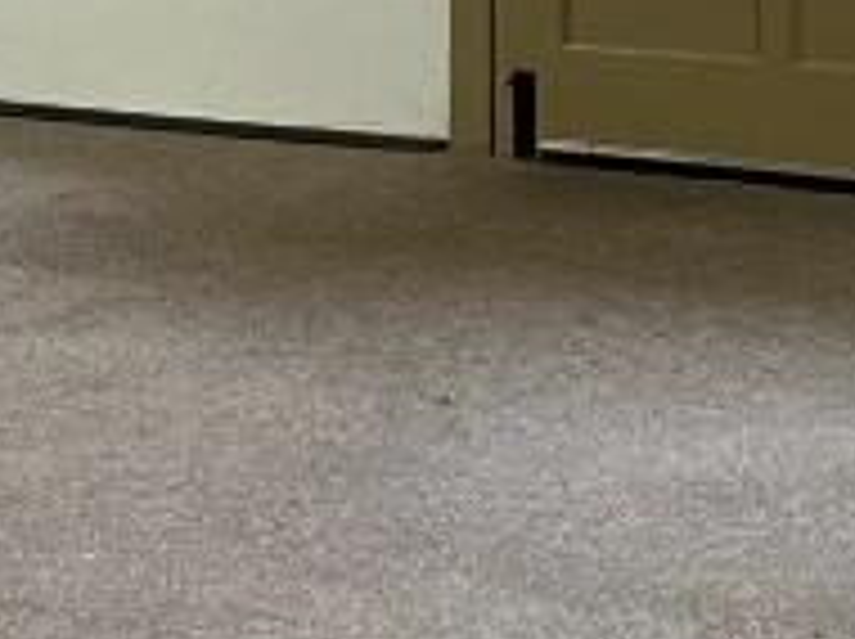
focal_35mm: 151
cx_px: 670
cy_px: -562
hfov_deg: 13.0
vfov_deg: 9.3
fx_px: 3725
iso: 50
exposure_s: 1/50
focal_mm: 3.99
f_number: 1.8
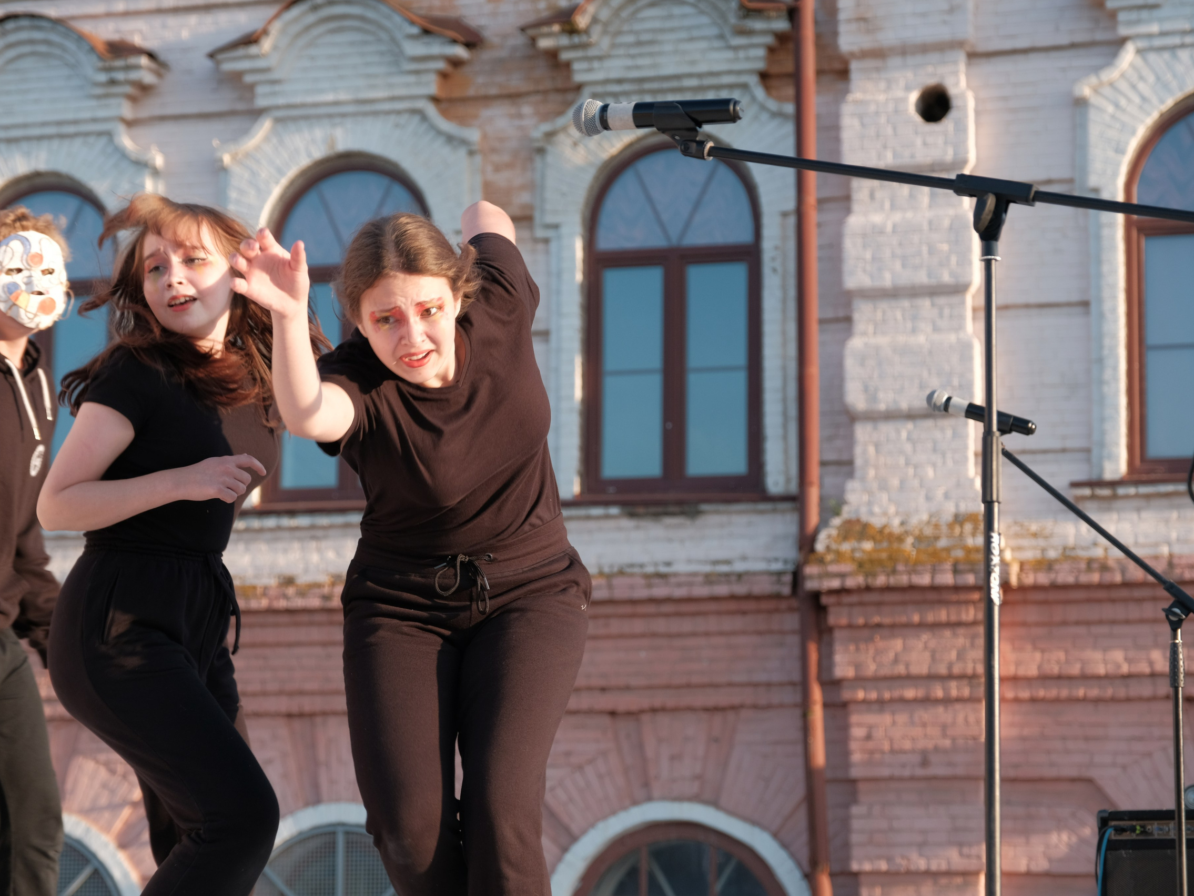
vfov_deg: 16.4
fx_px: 3105
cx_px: 564
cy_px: 447
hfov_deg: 21.8
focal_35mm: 90
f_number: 4
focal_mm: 55
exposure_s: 1/320
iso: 200
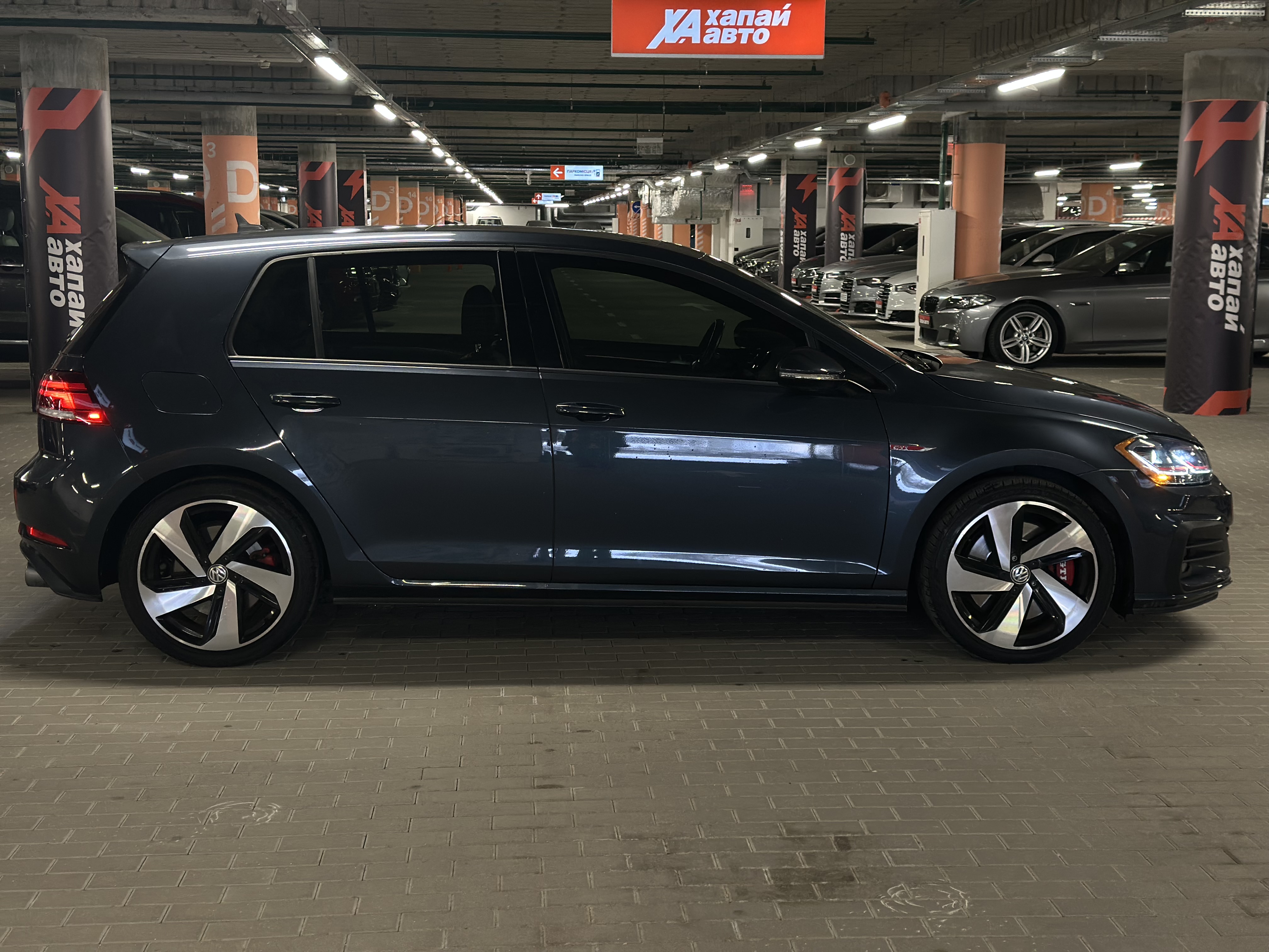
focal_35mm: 48
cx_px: 634
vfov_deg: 30.3
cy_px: 476
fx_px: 1760
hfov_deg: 39.7
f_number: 1.78
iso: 200
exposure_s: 1/50
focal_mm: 6.86
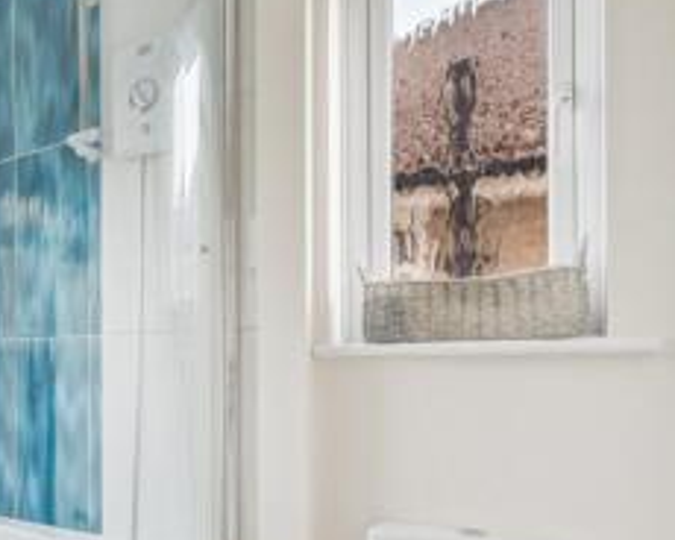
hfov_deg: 49.9
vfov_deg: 46.0
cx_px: 50
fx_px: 619
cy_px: 380
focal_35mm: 31
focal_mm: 16
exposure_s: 1/20
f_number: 8
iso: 200
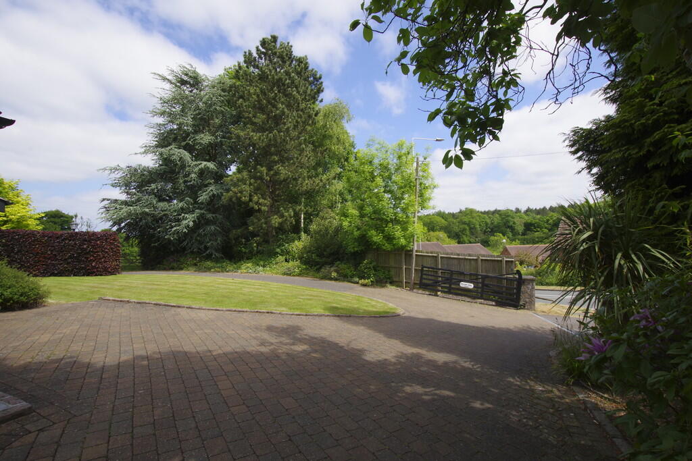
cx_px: 346
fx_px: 308
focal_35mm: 16
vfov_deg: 73.8
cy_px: 230
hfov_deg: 96.7
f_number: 11
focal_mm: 11
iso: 200
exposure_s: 1/100
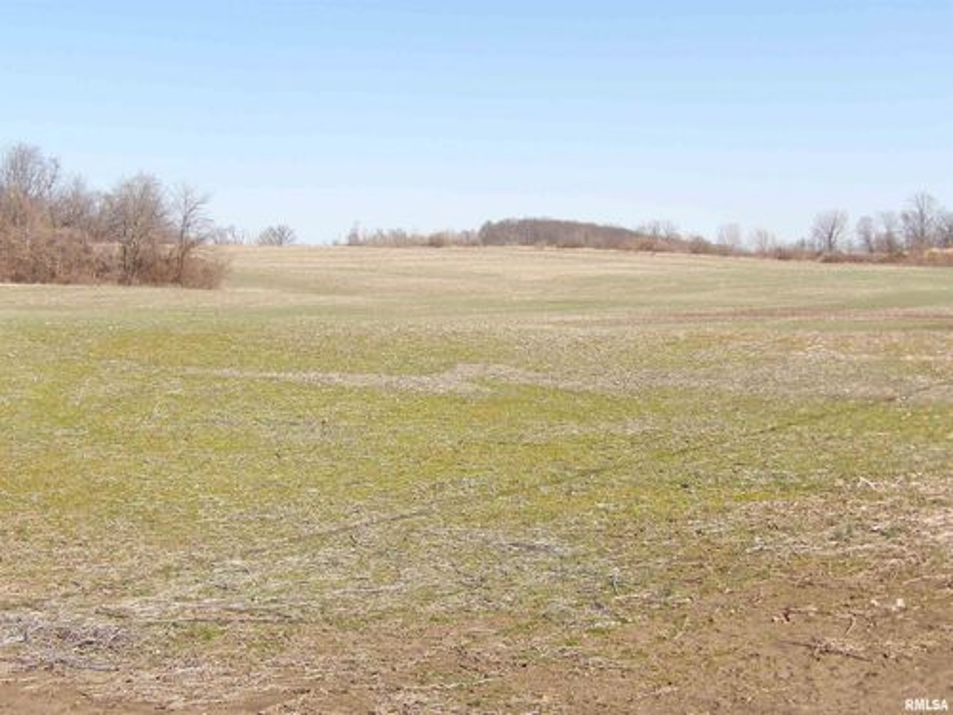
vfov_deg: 23.7
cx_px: 476
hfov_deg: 31.2
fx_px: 1707
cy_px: 358
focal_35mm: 62
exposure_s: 1/596
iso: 100
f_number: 4
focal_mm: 11.1
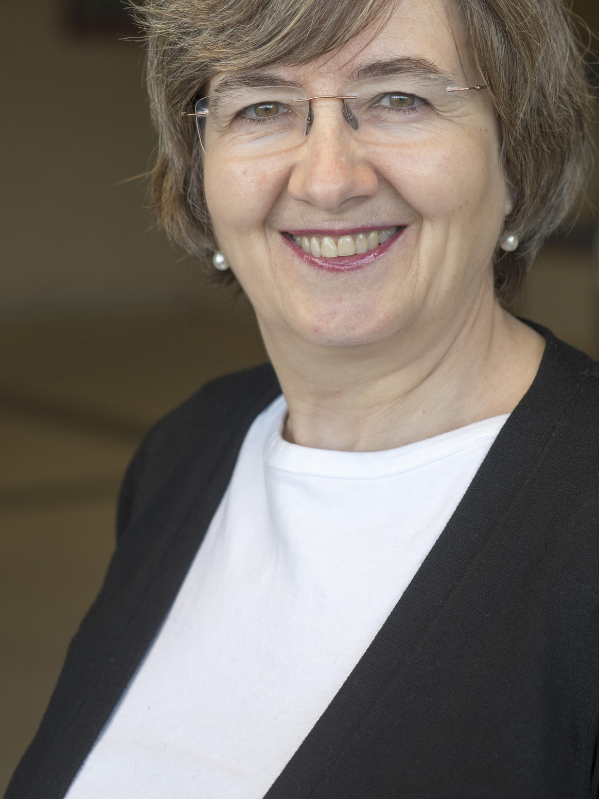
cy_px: 254
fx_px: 2677
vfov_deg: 16.9
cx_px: 358
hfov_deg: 12.8
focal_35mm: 116
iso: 500
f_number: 5
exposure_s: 1/125
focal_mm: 85
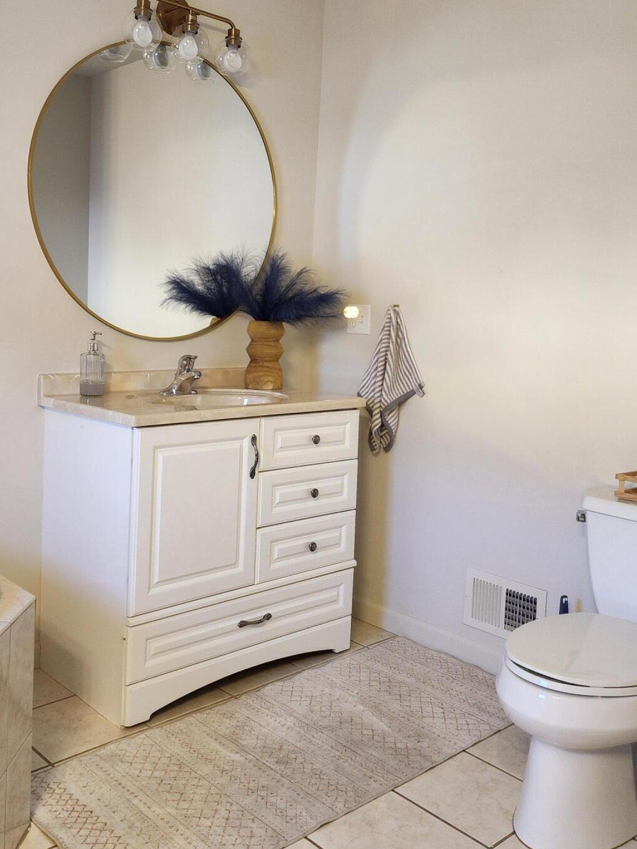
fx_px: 834
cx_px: 269
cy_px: 346
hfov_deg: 41.7
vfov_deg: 53.6
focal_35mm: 34
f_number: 1.8
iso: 200
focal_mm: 6.4
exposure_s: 1/60
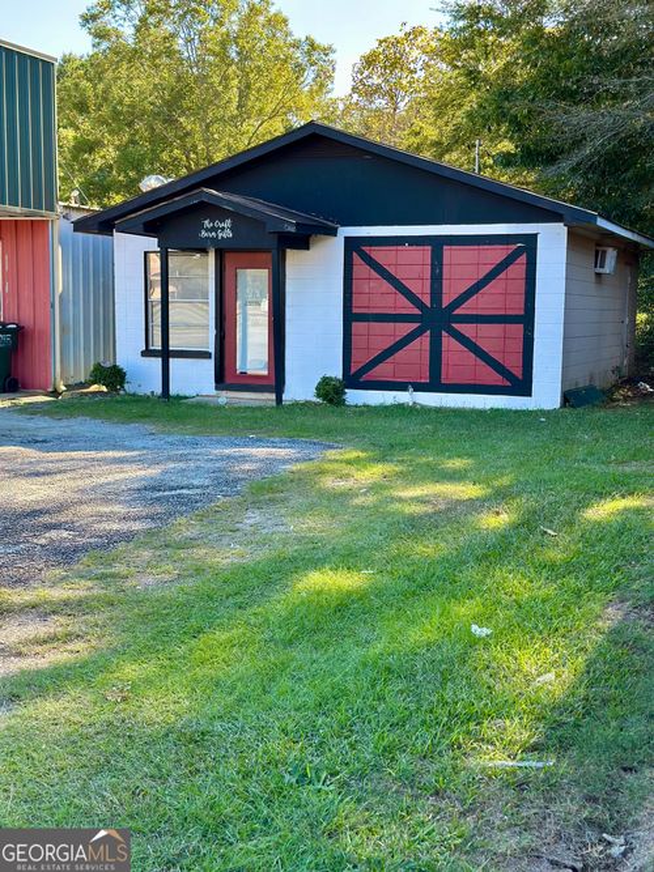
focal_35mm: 48
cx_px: 327
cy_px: 436
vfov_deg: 39.7
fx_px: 1210
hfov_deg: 30.3
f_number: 1.78
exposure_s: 1/651
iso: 80
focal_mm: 6.86
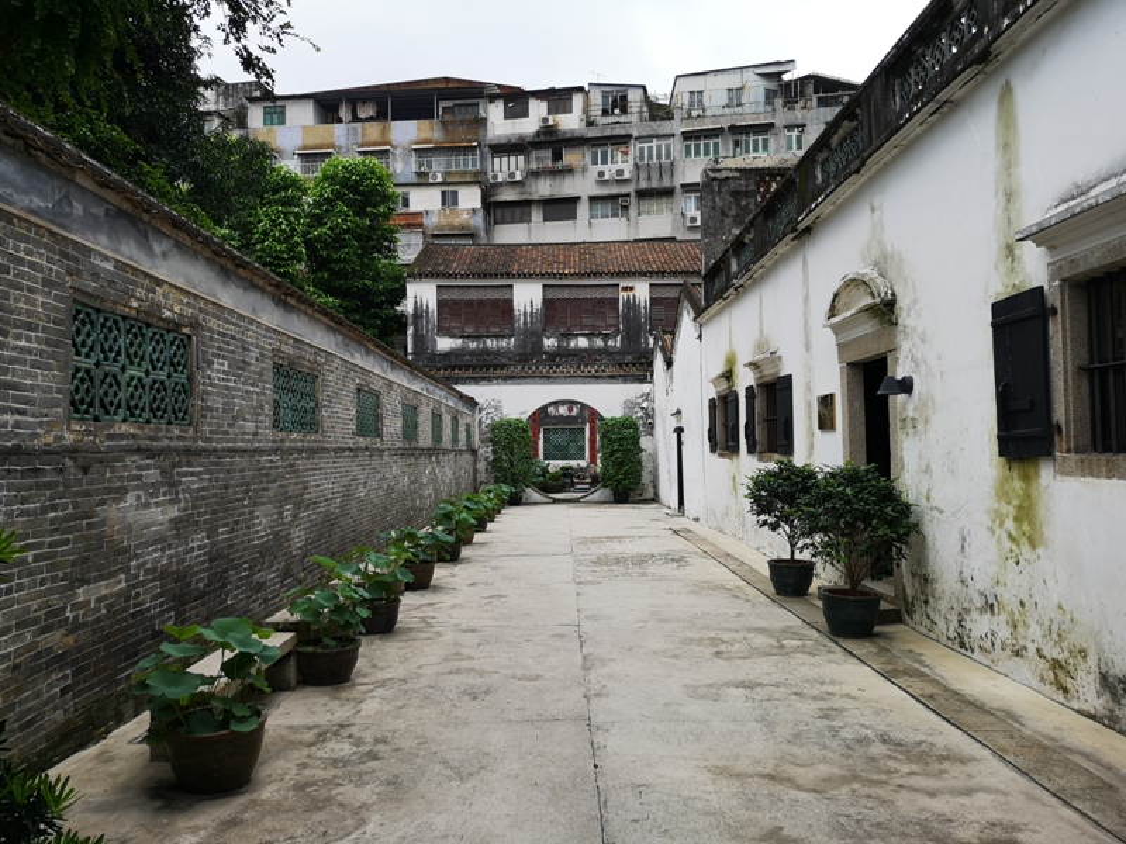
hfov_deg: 65.3
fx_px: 878
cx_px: 563
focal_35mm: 27
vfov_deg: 51.4
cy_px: 422
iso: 50
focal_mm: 3.95
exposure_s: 1/570
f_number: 1.8
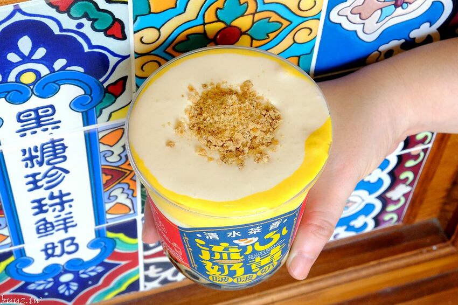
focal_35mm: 59
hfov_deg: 33.9
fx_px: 750
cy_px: 152
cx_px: 229
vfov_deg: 23.0
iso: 1250
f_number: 13
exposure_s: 1/125
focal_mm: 39
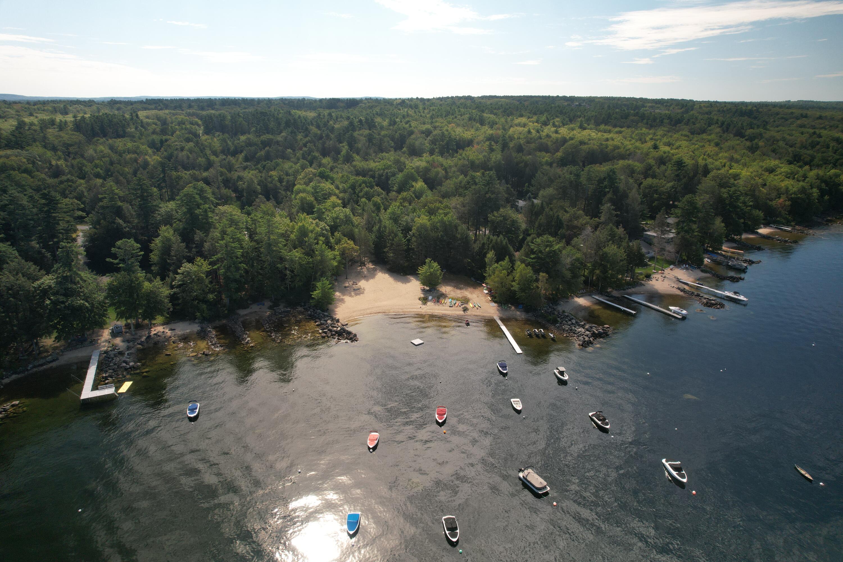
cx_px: 422
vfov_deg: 57.2
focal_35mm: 22
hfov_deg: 78.6
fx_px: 515
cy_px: 281
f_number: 2.8
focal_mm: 8.38
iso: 100
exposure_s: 1/160
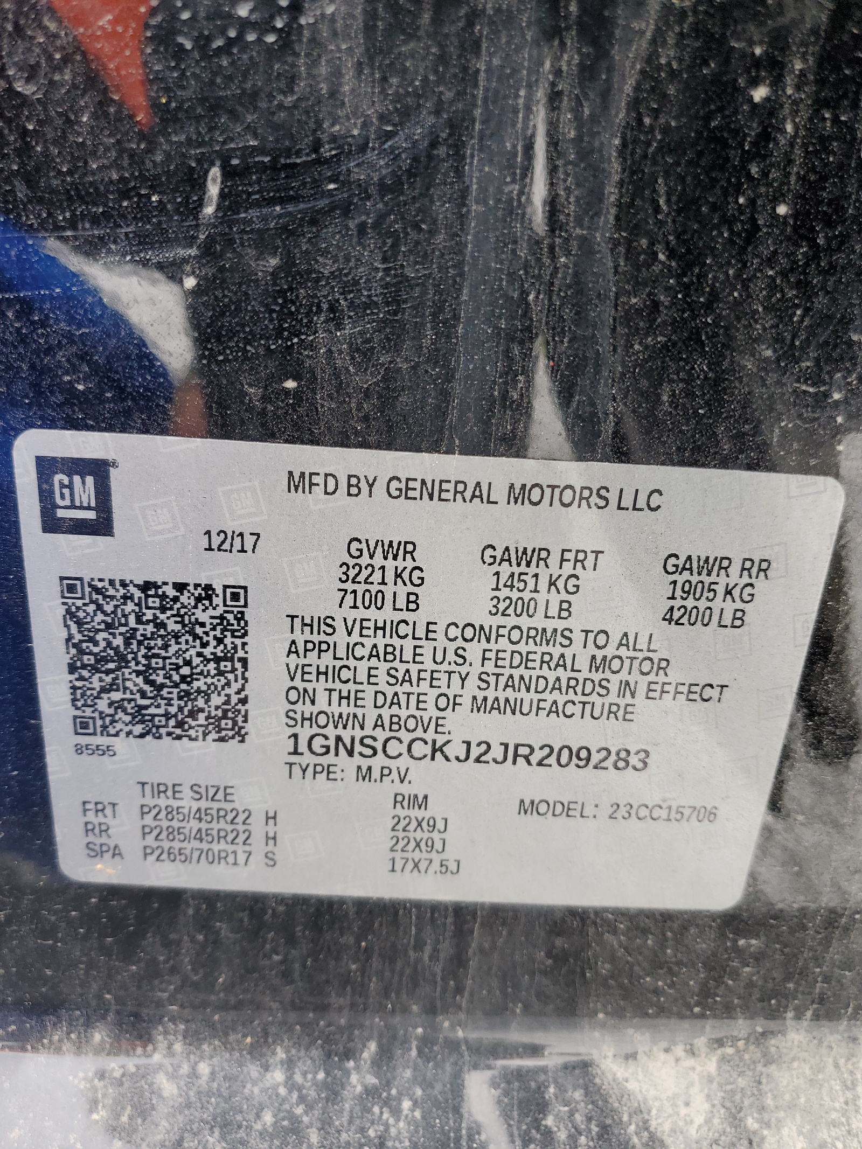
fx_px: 863
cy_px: 574
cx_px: 431
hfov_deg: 53.1
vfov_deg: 67.3
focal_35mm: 26
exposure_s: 1/169
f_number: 1.5
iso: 50
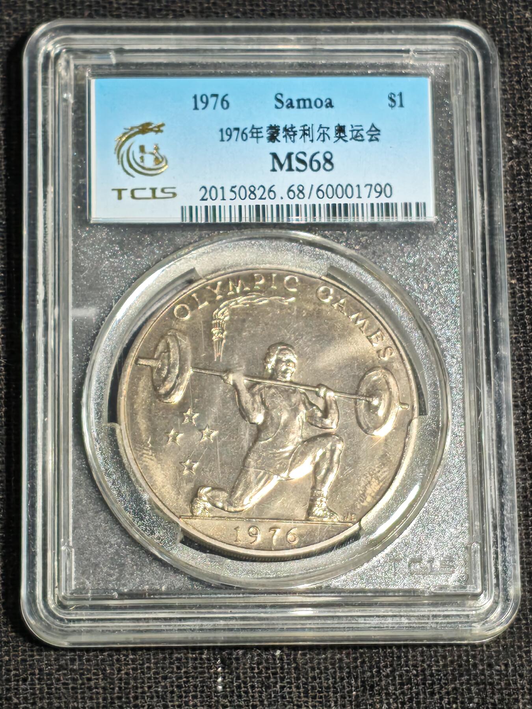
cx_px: 266
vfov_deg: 15.5
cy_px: 354
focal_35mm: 127
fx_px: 2602
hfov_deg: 11.7
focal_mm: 4.94
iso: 50
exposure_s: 1/218
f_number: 1.5
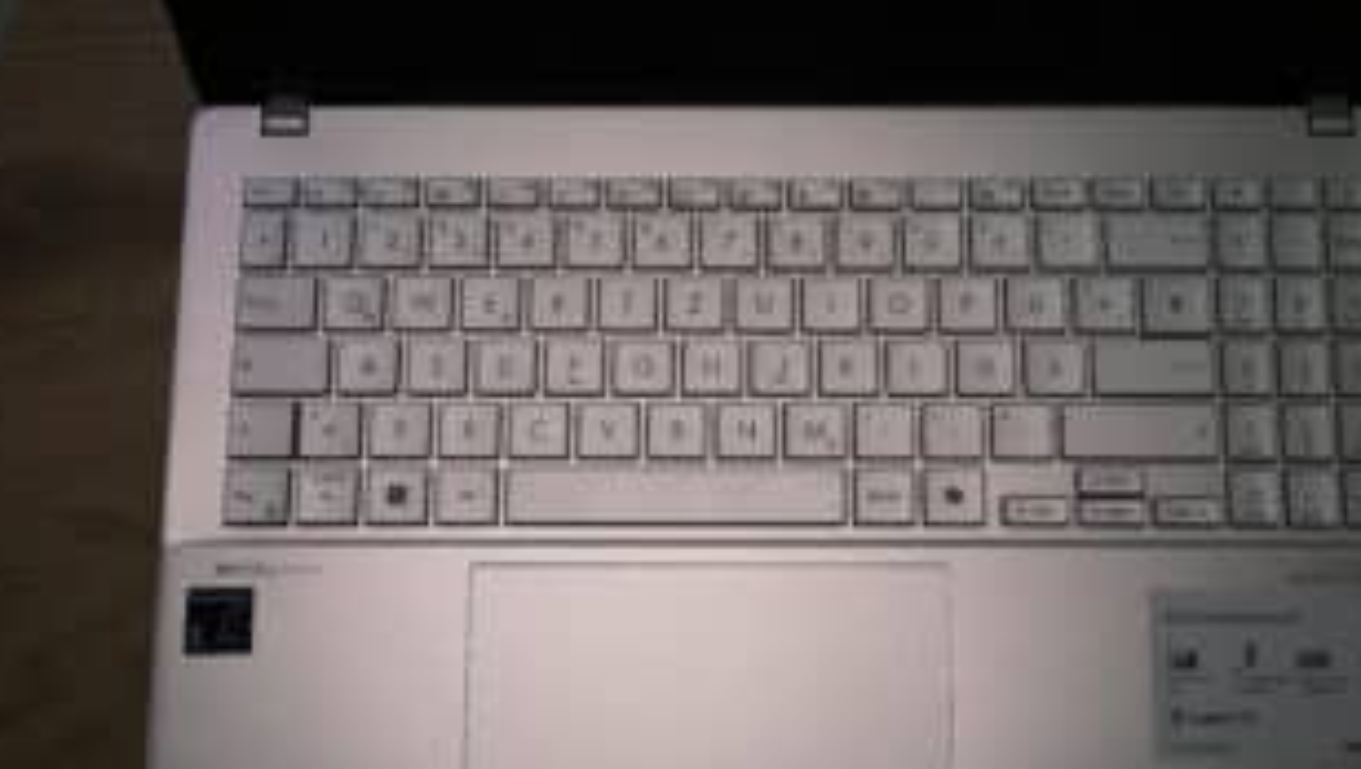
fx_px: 1770
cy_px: 464
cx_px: 760
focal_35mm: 49
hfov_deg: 42.0
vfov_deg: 24.5
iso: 1000
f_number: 8
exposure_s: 1/100
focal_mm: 24.8
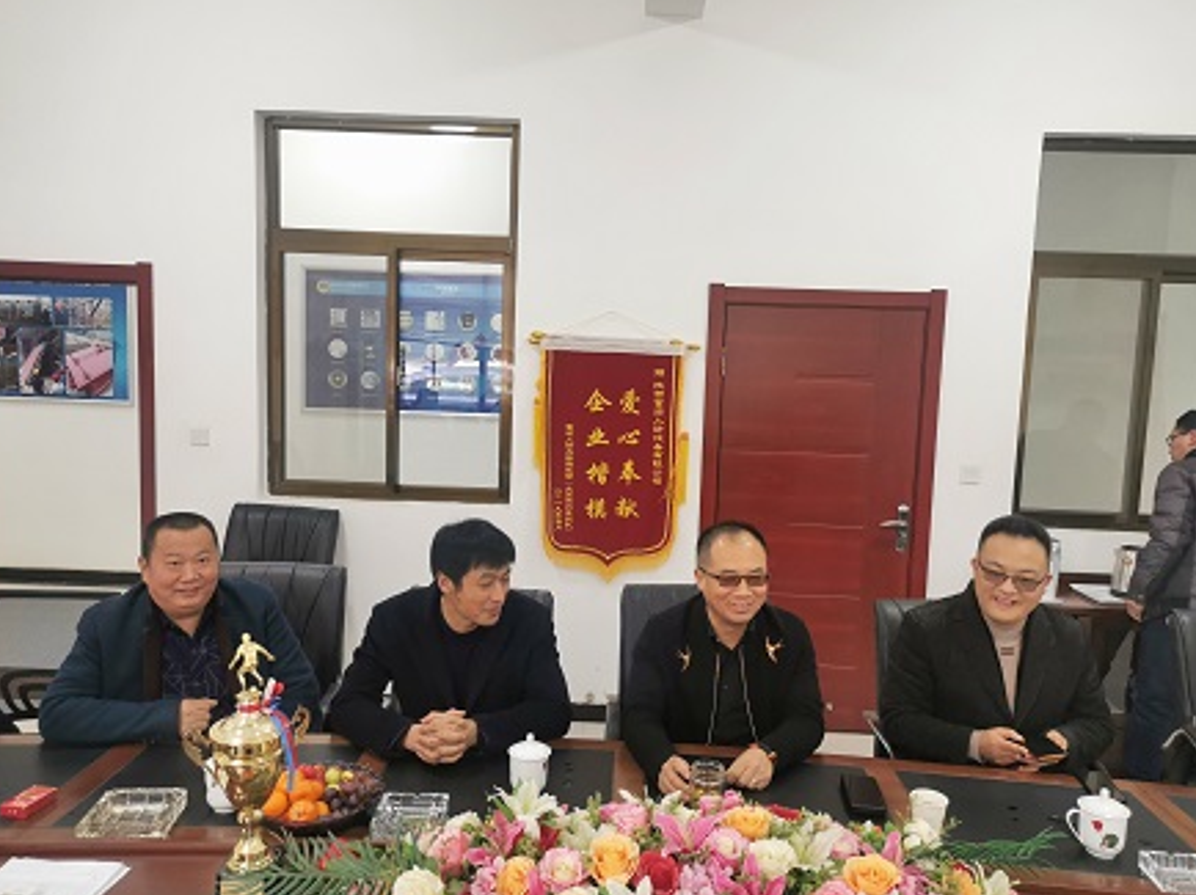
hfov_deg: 63.5
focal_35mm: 28
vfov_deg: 49.7
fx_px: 967
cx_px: 598
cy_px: 453
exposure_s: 1/50
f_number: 1.8
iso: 320
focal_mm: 5.58
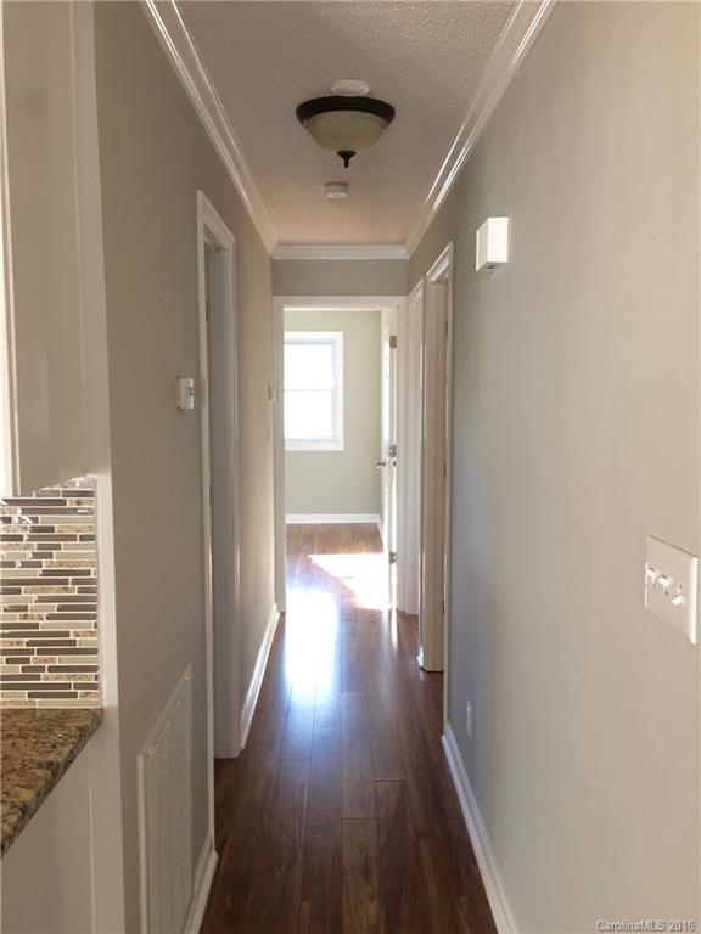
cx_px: 350
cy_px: 467
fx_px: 783
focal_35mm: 29
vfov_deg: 61.7
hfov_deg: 48.2
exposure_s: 1/40
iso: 32
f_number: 2.2
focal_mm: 4.15
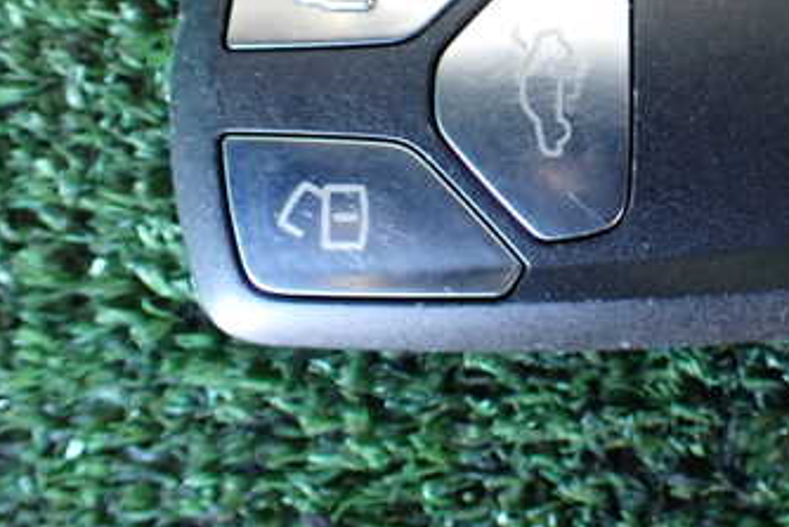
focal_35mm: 56
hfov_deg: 33.8
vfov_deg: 23.6
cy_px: 59
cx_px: 699
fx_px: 1228
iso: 800
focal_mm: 5.4
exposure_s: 1/30
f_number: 2.3
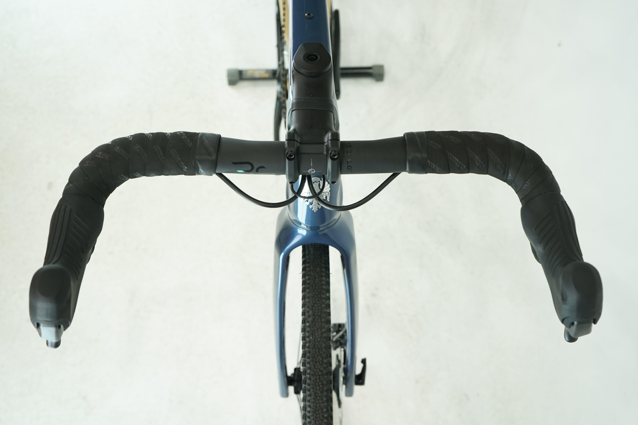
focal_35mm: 36
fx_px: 638
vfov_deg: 36.9
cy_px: 212
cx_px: 319
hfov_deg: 53.1
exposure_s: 1/200
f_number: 5.6
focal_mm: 36
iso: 1600
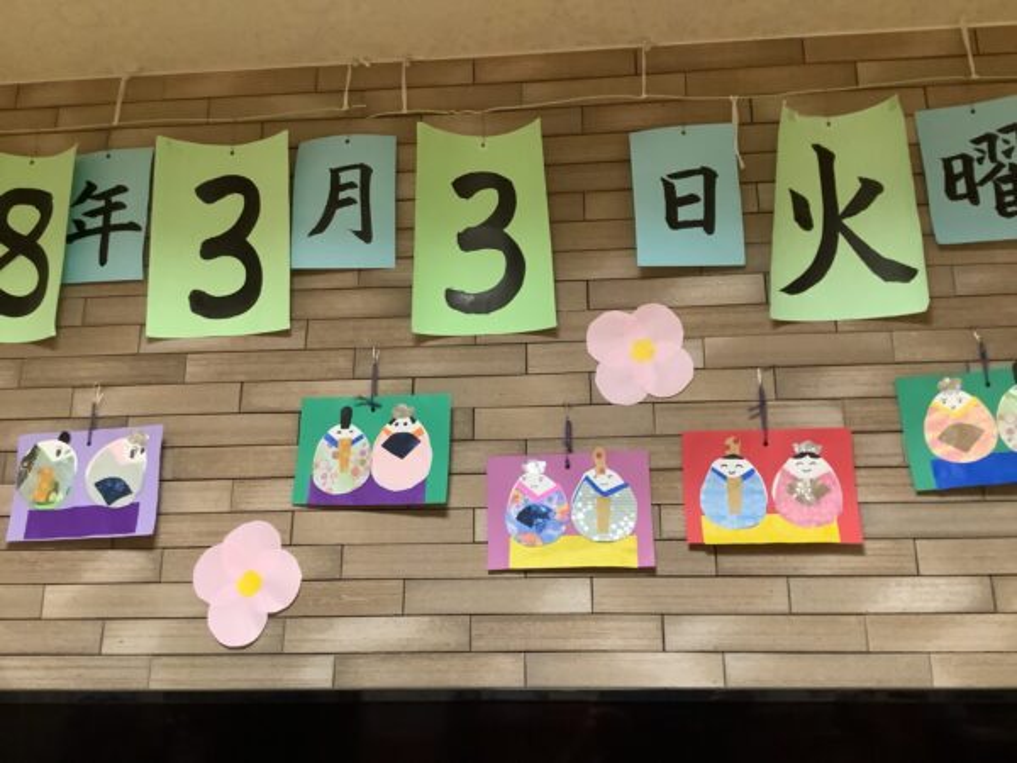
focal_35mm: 31
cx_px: 508
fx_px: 911
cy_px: 382
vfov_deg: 45.4
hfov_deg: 58.4
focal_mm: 3.3
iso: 320
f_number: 2.4
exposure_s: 1/60
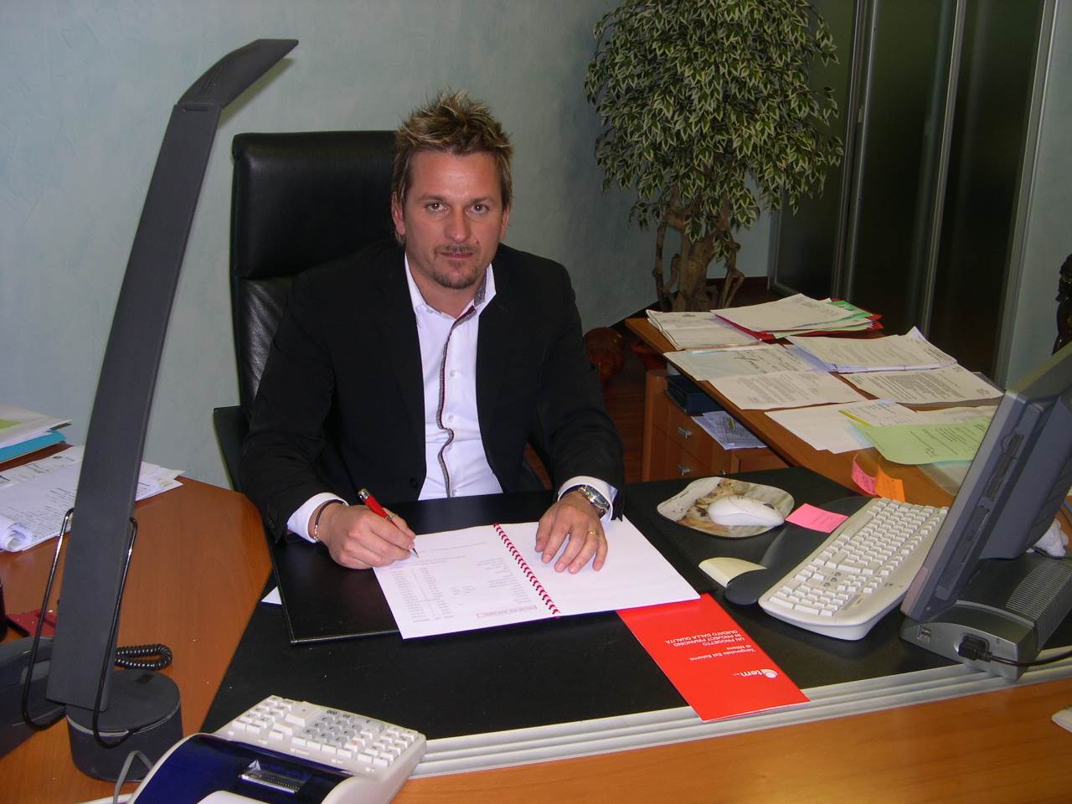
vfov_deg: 37.7
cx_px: 536
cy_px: 402
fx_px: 1177
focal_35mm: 38
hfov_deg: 49.0
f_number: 2.8
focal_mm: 8
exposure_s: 1/60
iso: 100
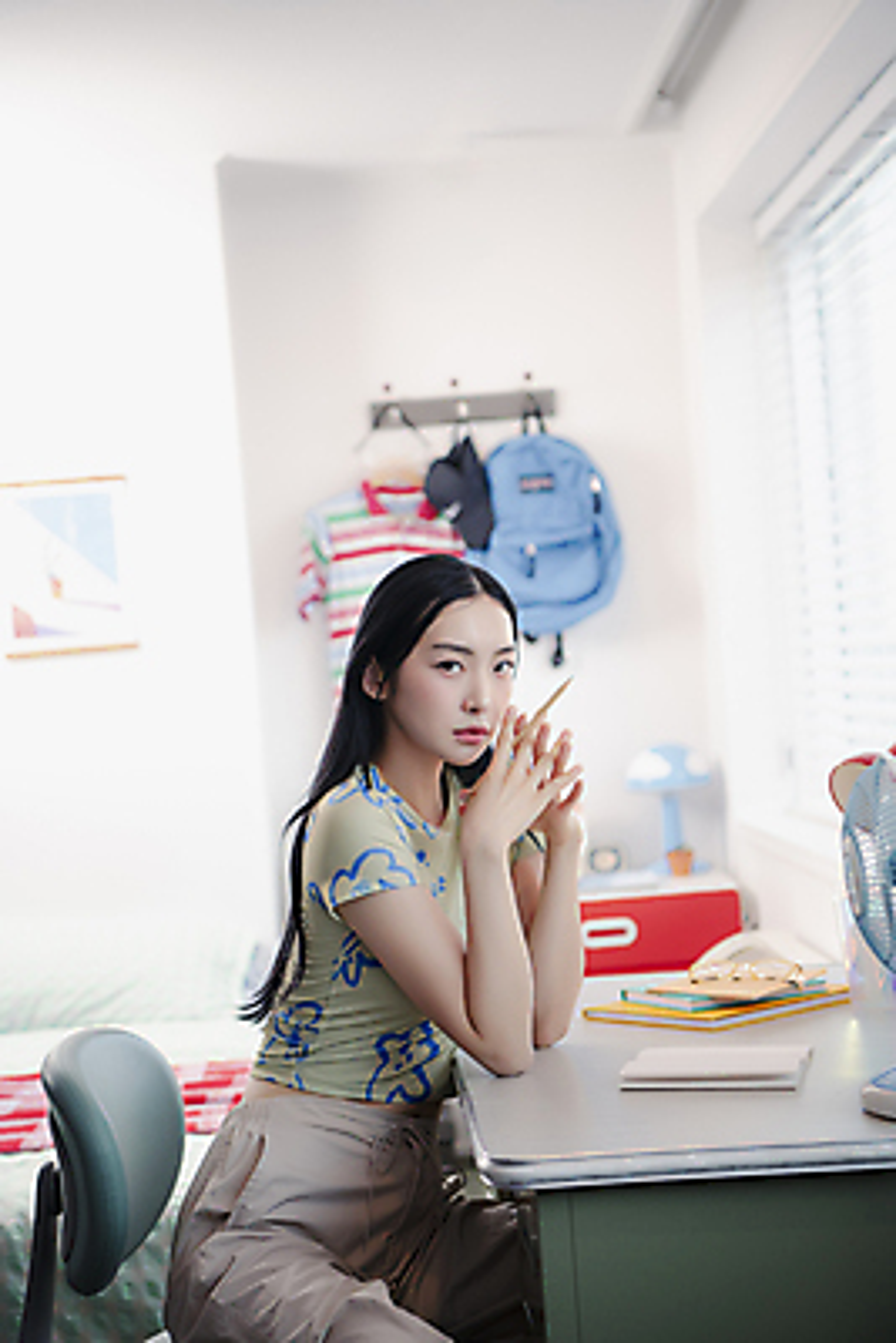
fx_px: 2611
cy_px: 672
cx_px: 448
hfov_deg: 19.5
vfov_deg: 28.8
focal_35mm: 70
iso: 400
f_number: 2.8
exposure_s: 1/100
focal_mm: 70
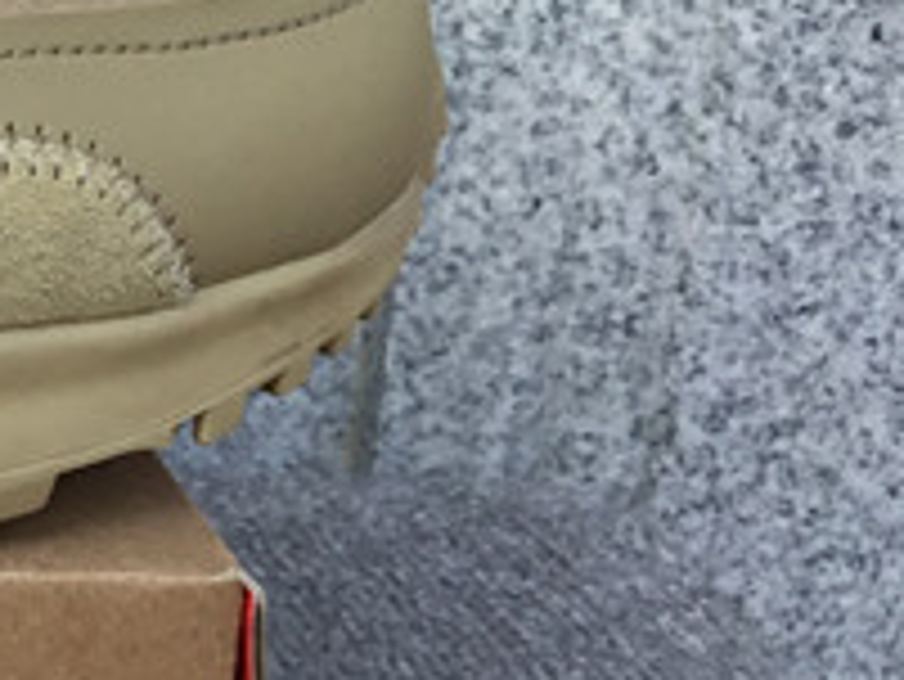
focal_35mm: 139
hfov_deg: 12.3
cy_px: 308
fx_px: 3632
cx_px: -980
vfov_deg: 10.7
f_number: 2.4
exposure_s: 1/293
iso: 25
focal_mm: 3.3
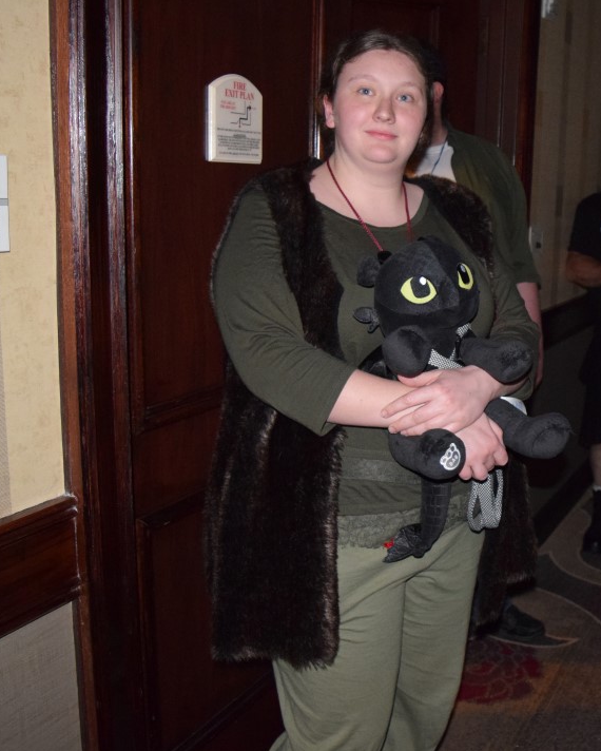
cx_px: 499
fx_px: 911
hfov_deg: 35.1
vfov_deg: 44.8
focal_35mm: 41
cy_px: 384
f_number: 3.5
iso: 3200
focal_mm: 18
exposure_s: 1/60
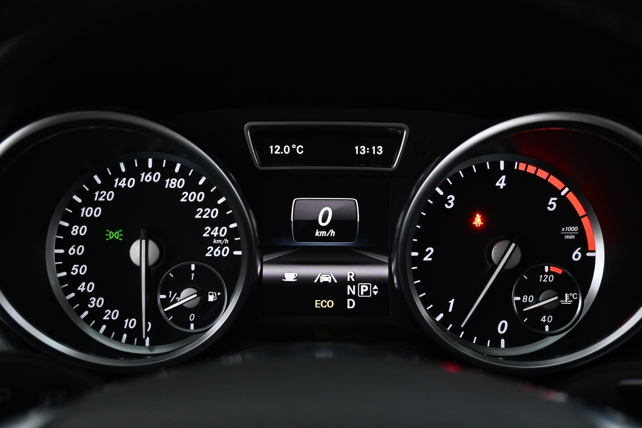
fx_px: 709
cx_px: 321
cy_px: 214
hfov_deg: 48.7
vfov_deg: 33.6
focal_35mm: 40
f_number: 4.5
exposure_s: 1/40
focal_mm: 26.5
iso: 2500
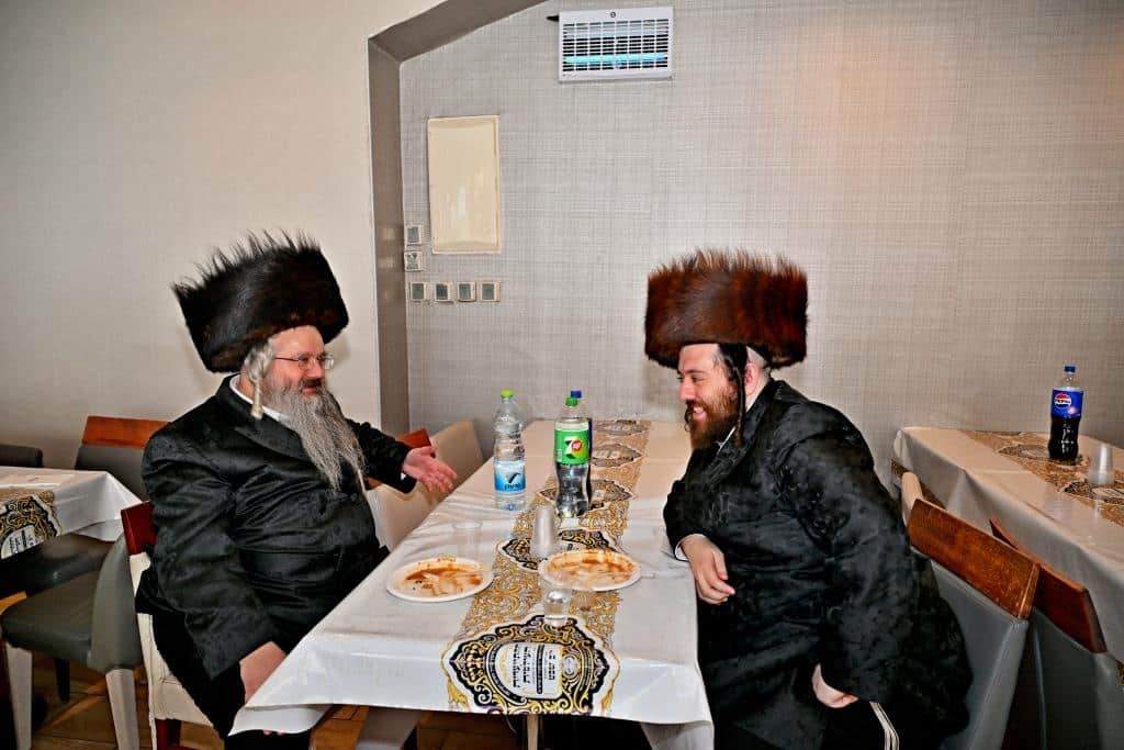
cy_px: 375
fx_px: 749
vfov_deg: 53.1
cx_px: 562
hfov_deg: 73.7
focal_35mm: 24
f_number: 4
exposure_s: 1/200
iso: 250
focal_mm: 24
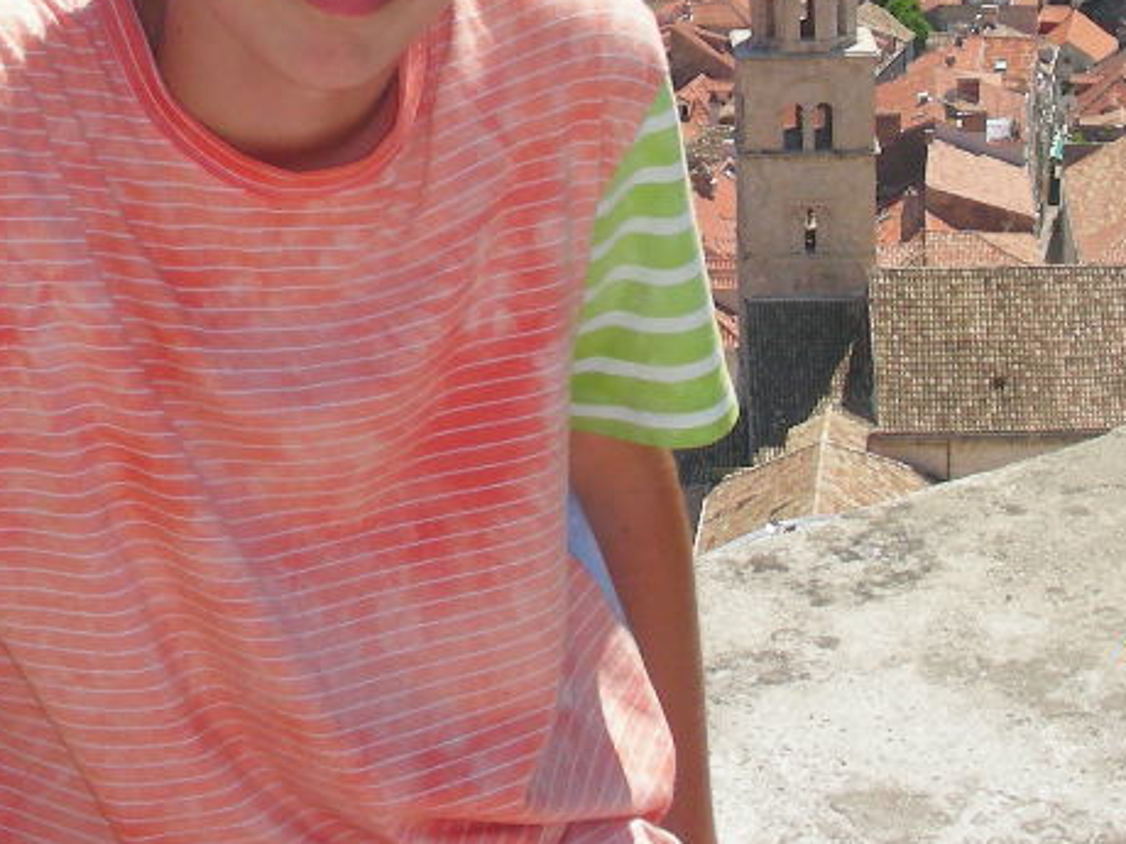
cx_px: 516
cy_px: -93
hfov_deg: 20.0
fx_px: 3188
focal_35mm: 98
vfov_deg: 14.7
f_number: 5.6
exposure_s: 1/344
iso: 50
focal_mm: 7.4
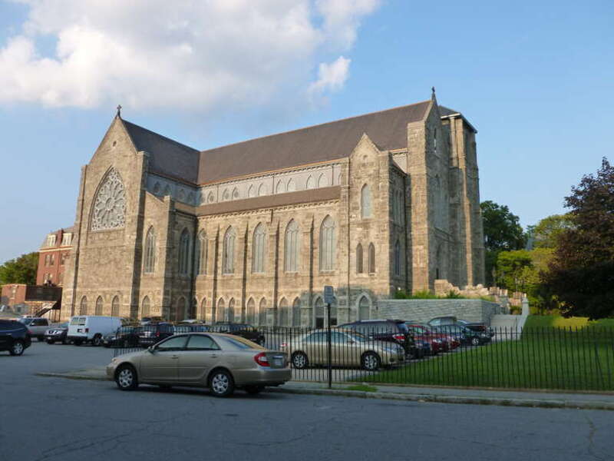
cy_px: 230
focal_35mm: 28
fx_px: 497
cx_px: 307
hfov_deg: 63.4
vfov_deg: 49.7
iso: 160
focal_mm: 5
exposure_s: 1/400
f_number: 3.3
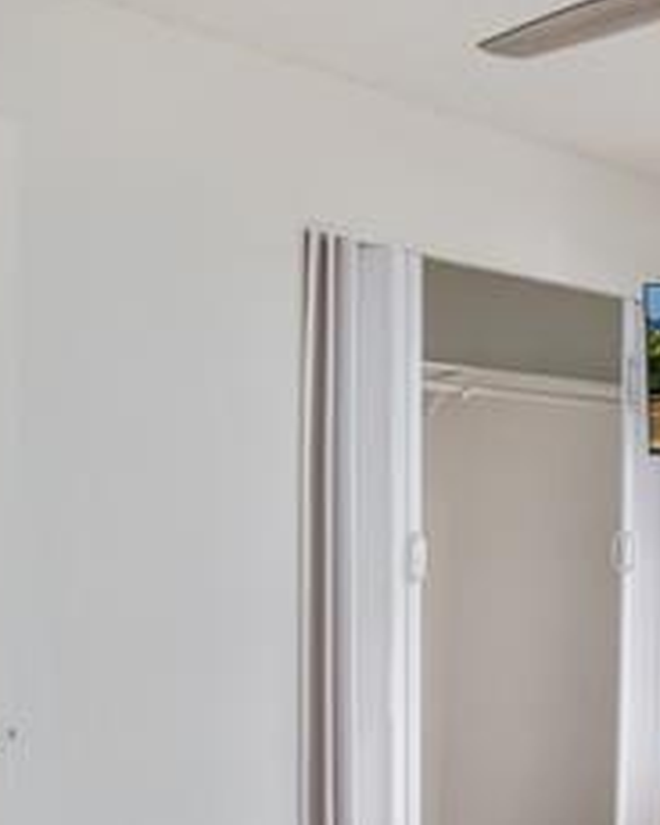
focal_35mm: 38
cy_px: 502
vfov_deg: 47.6
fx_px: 928
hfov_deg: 29.1
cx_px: 920
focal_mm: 7
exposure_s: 1/320
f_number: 4
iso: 250
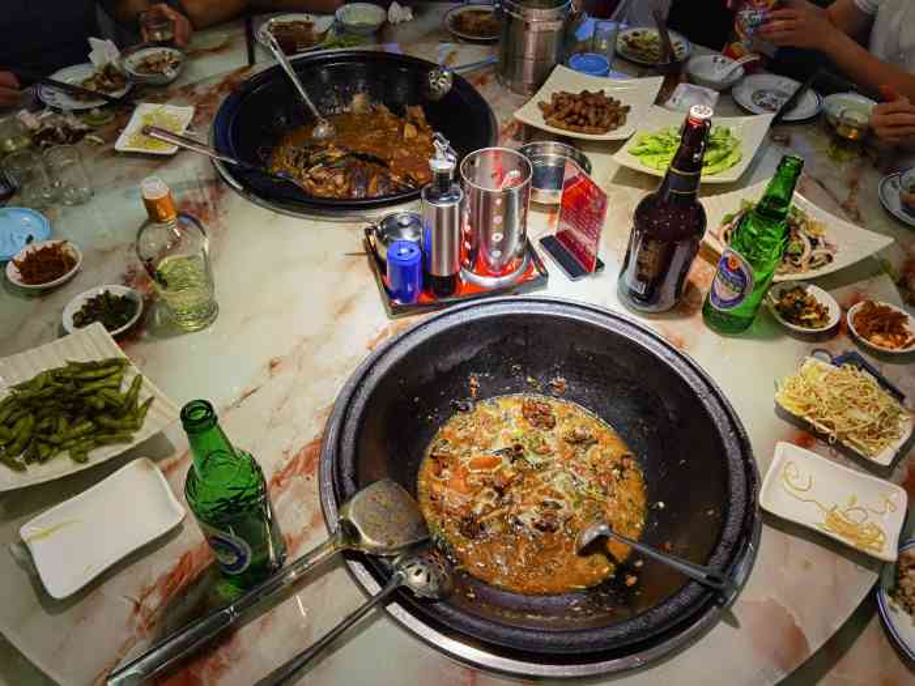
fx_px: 714
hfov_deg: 65.3
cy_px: 343
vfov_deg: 51.4
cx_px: 458
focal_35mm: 27
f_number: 1.9
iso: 50
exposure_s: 1/200
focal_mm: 6.71
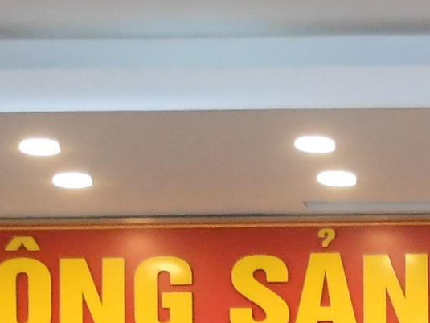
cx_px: 898
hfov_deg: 6.3
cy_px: 934
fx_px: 3776
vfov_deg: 4.7
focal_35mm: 304
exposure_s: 1/200
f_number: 4.5
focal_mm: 27
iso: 2500
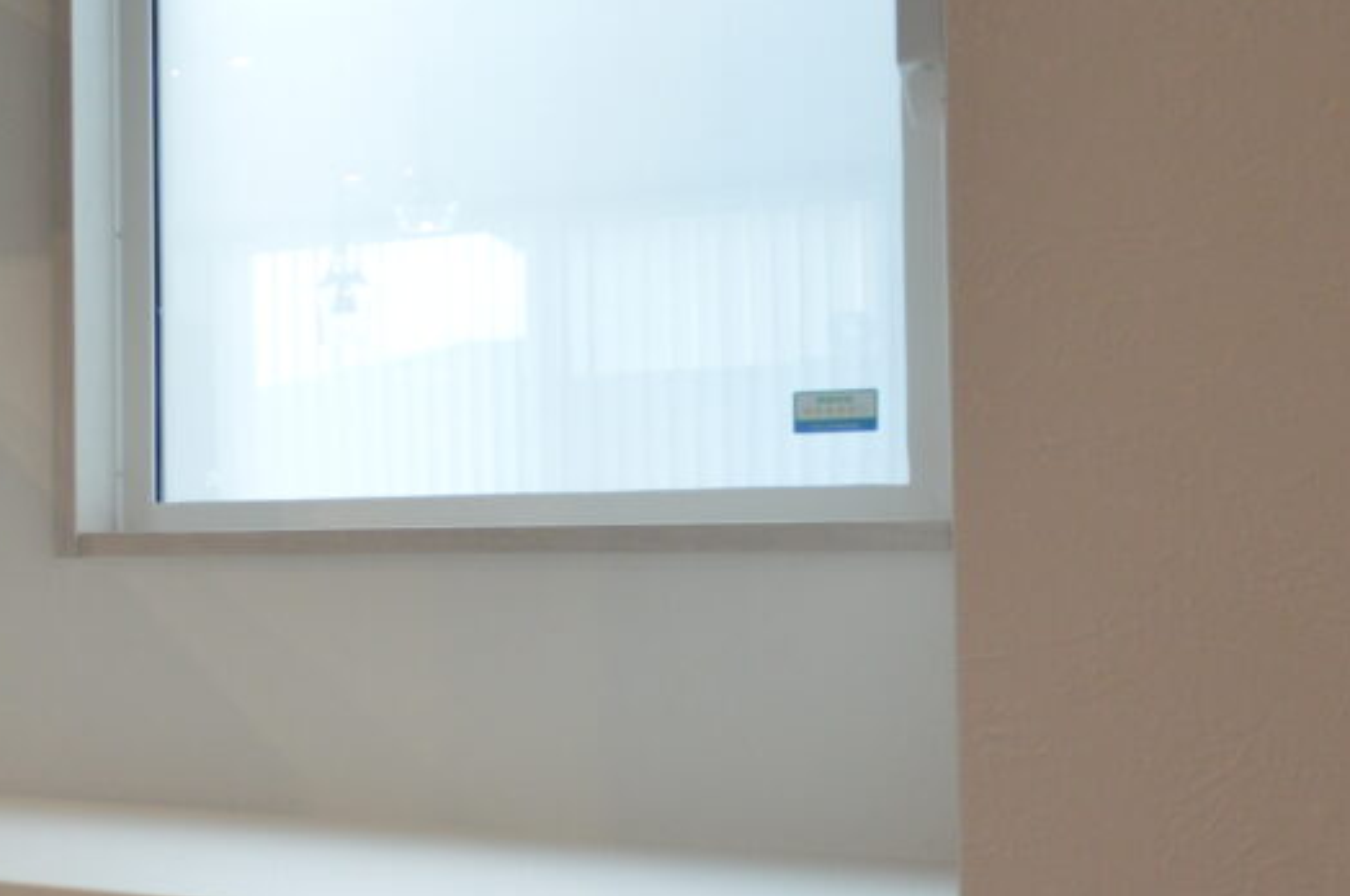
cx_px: -515
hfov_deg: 29.8
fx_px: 1835
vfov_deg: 27.4
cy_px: 533
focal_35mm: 49
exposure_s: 1/60
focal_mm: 10
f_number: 4
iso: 400
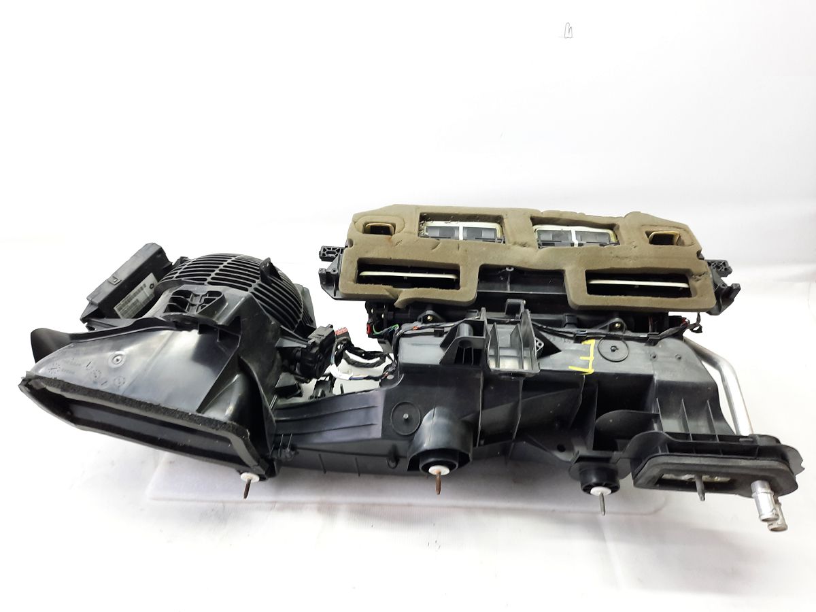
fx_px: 589
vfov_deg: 54.9
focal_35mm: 25
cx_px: 408
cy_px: 306
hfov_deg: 69.4
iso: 160
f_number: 2
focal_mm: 4.6
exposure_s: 1/50
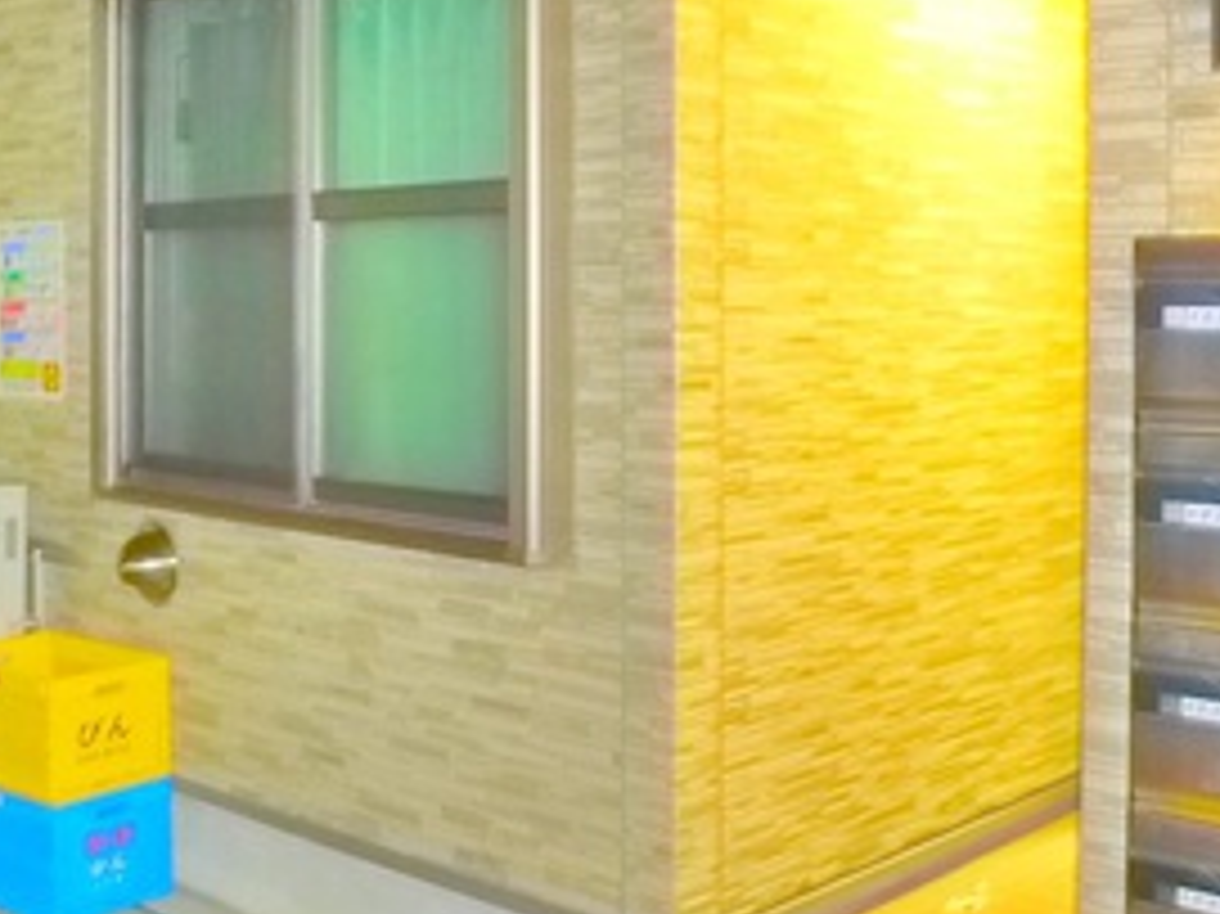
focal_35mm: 62
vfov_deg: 23.5
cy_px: 272
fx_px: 2184
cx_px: 576
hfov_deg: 31.2
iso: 400
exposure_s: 1/3.2
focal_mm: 5.1
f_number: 2
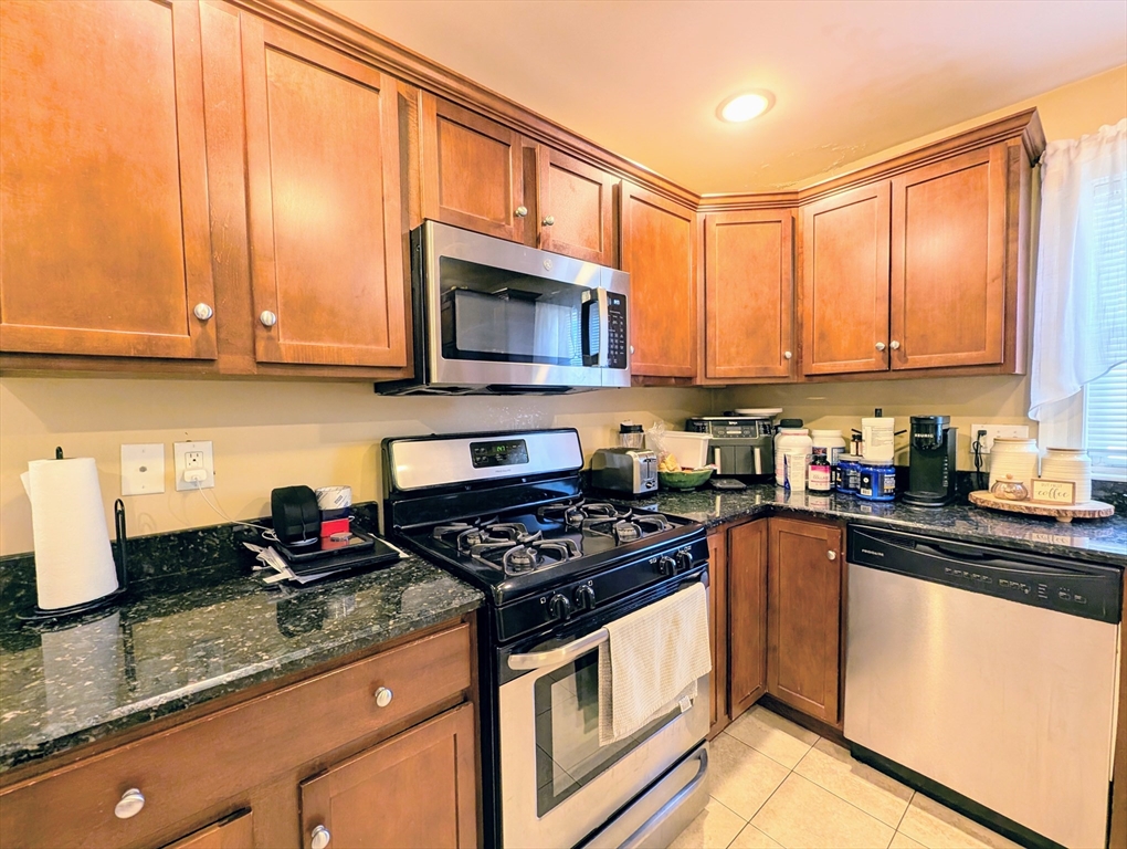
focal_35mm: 13
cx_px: 564
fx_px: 424
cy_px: 424
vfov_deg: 90.1
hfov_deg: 106.1
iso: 48
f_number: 2.2
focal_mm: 1.95
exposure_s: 1/30
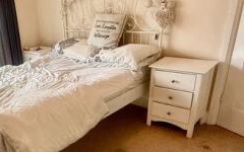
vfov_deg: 34.8
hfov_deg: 50.7
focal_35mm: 36
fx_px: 239
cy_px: 107
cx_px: 48
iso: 320
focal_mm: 2.22
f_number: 2.2
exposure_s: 1/50
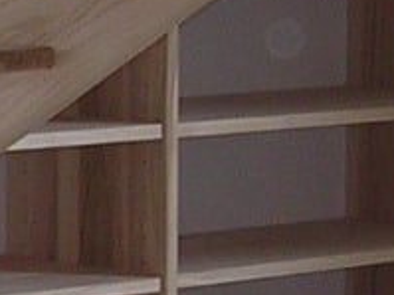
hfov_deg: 7.1
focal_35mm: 275
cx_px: -242
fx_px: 3128
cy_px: 152
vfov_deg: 5.4
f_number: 2.8
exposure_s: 1/30
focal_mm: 5.8
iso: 100
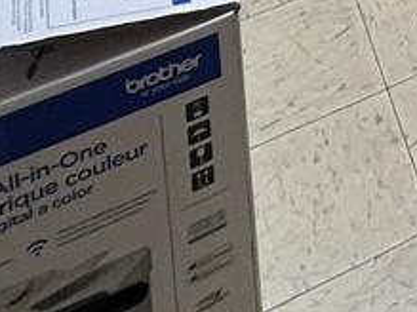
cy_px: -809
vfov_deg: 9.2
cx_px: 684
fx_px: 1144
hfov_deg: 17.7
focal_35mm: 95
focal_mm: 1.57
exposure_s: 1/120
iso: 100
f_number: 1.8
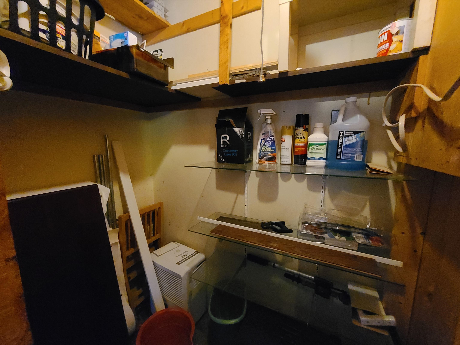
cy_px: 172
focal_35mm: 13
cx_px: 230
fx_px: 173
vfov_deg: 89.9
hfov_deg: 106.2
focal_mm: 2.2
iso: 2000
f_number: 2.2
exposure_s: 1/24
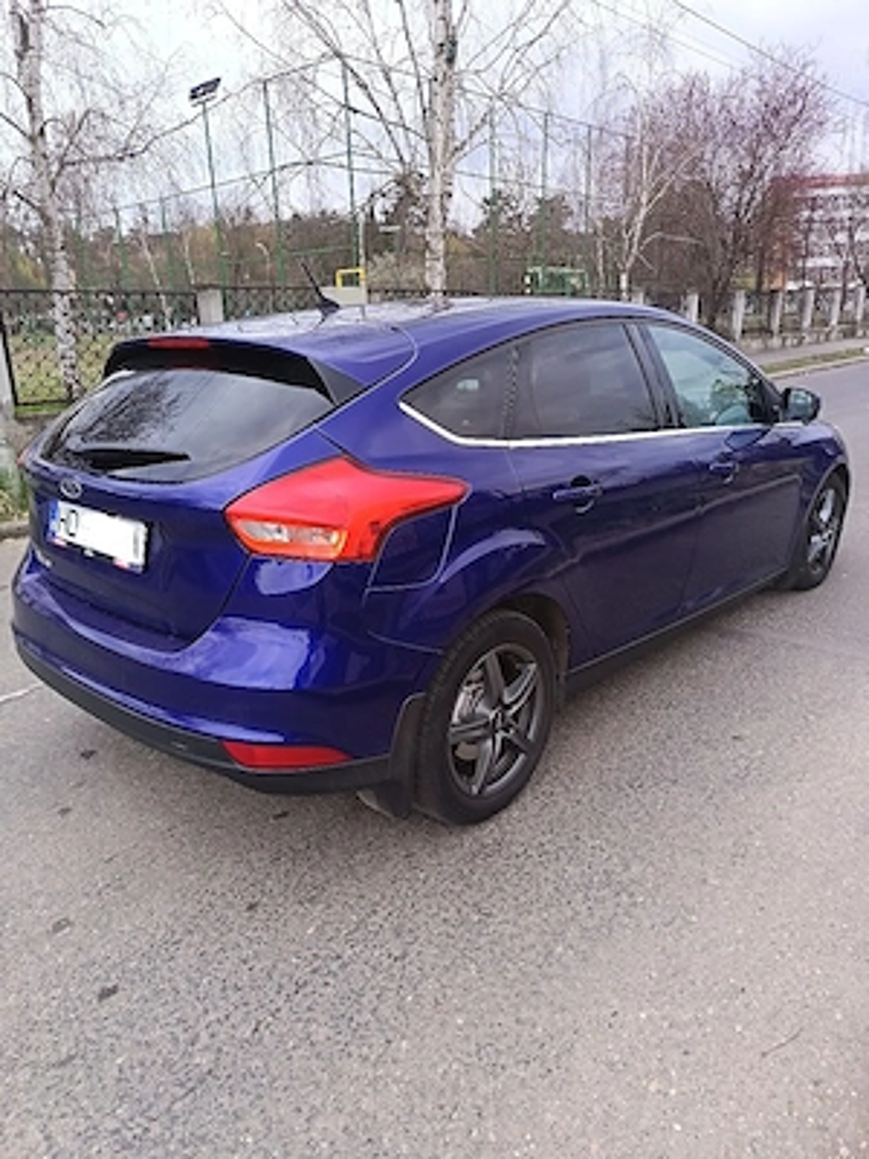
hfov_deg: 56.8
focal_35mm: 24
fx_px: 803
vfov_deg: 71.6
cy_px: 580
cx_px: 434
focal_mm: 5.25
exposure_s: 1/100
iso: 250
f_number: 1.75
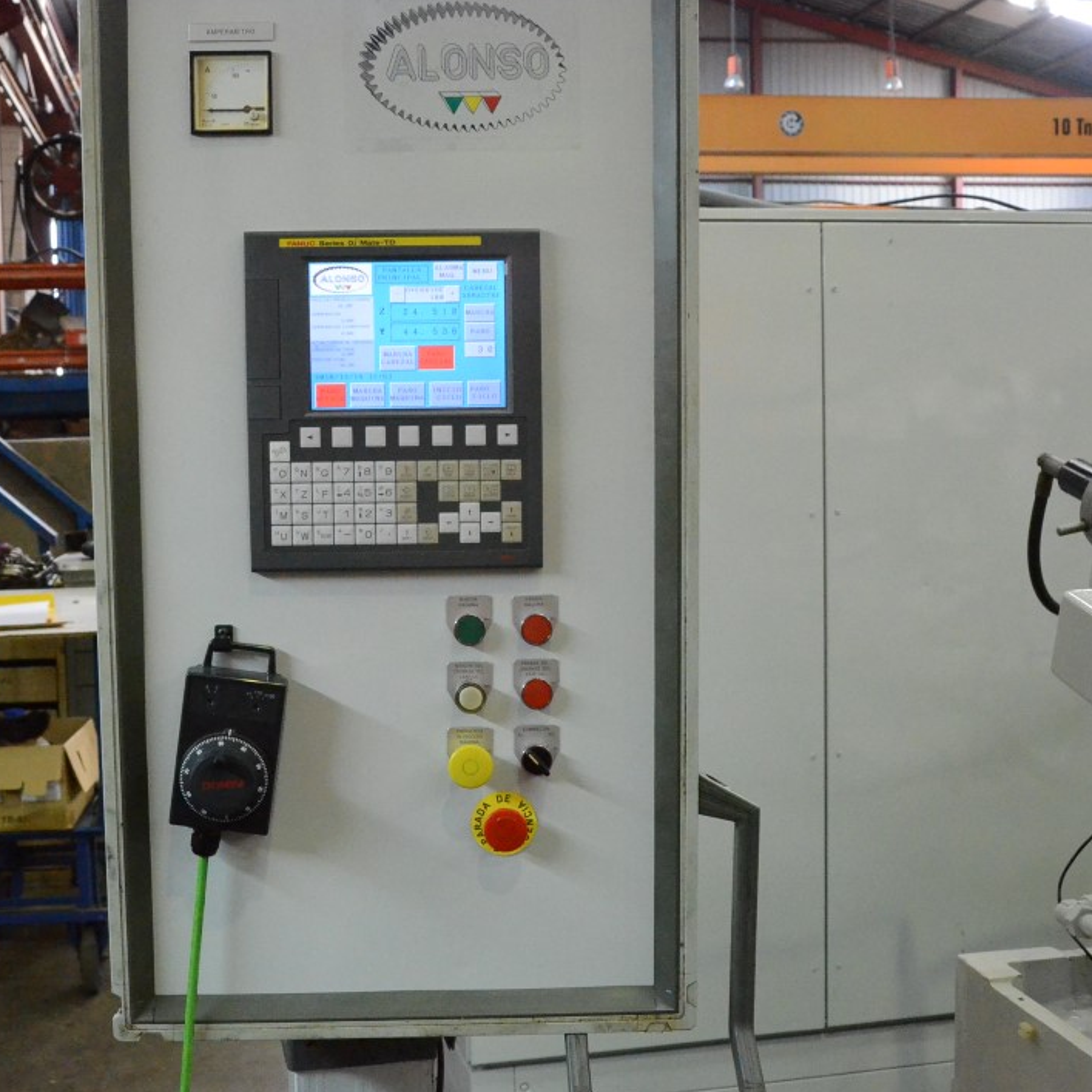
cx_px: 451
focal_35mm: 43
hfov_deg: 39.0
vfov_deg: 39.2
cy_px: 543
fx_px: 1535
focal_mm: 22
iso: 6400
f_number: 6.3
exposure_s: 1/160
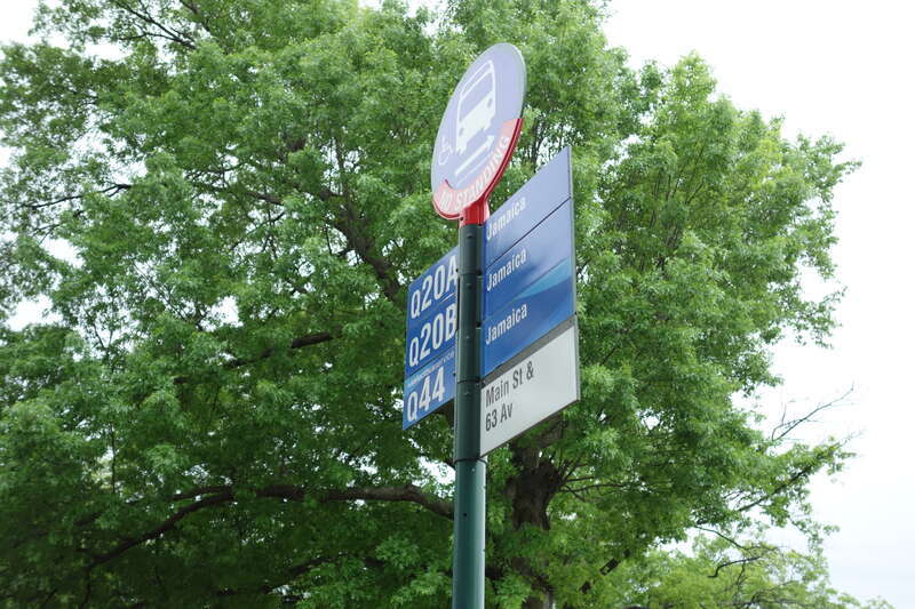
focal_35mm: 45
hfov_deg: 43.6
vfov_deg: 29.9
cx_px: 458
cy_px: 304
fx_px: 1143
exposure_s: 1/250
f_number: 3.2
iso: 160
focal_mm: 16.59
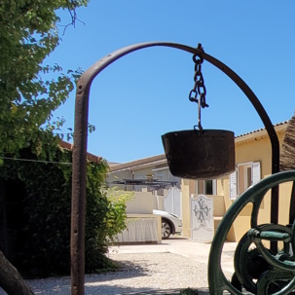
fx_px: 424
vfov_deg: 36.3
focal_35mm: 44
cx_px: 402
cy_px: 258
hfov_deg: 29.3
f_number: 2.2
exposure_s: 1/1628
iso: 40
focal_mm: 1.74
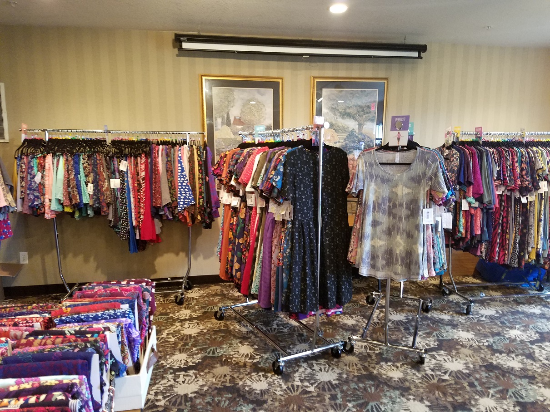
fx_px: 413
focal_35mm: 26
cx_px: 275
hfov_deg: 67.3
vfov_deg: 53.1
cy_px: 206
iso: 250
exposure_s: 1/12
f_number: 1.7
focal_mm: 4.2
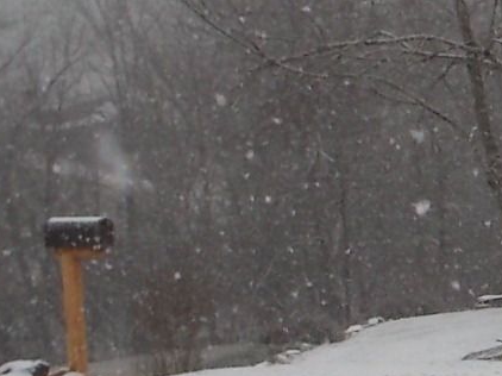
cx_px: 842
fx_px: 1594
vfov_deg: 13.4
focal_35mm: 110
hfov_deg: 15.8
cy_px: 256
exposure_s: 1/250
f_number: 3.3
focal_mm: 4.1
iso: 80
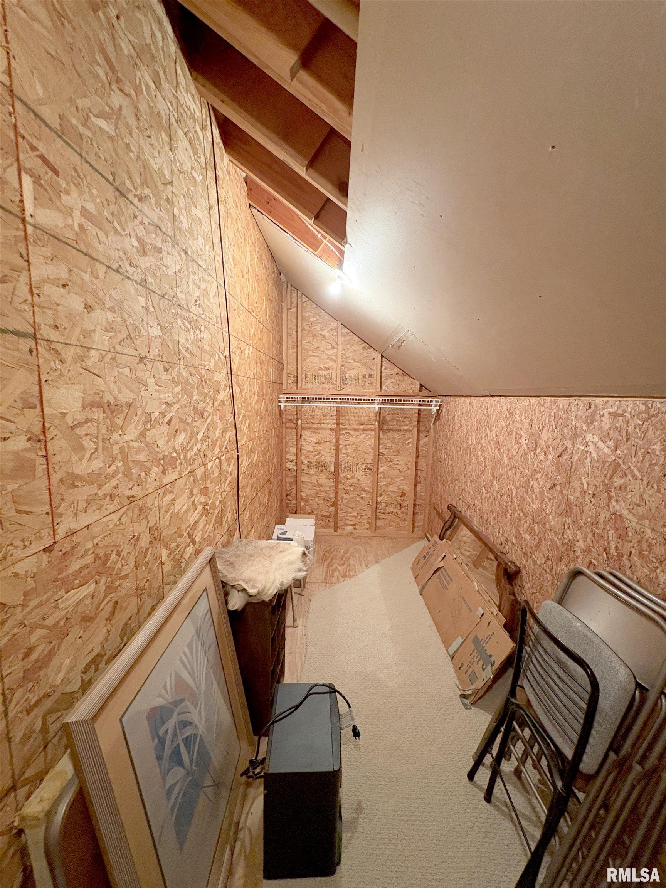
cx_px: 333
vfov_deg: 102.1
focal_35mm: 14
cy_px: 444
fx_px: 359
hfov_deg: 85.7
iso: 640
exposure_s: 1/40
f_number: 2.2
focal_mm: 2.22
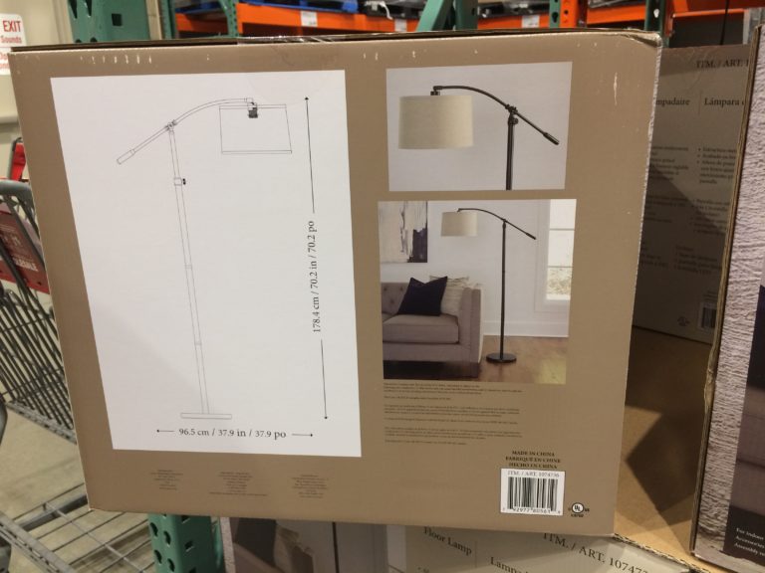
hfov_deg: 61.7
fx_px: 641
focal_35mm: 29
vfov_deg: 48.2
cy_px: 286
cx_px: 382
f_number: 2.2
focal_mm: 4.15
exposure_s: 1/30
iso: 100
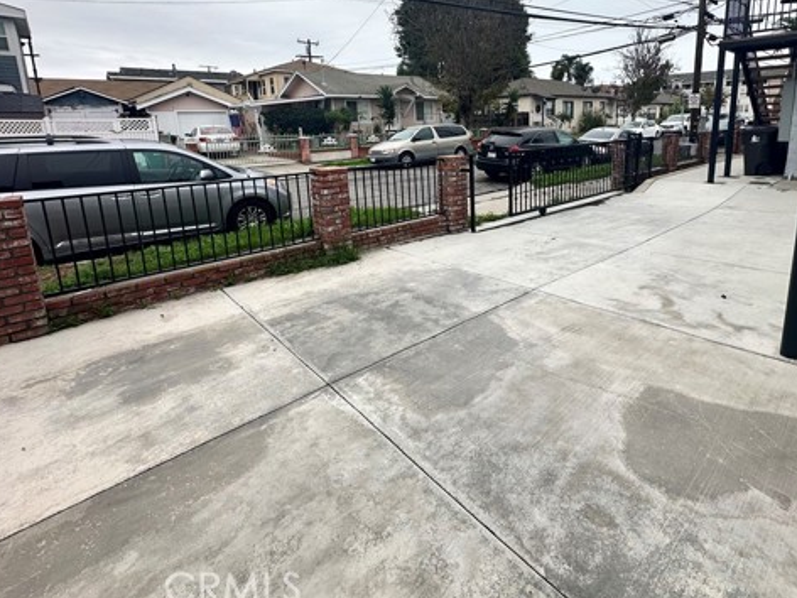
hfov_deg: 84.0
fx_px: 437
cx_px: 464
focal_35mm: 19
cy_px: 206
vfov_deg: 67.1
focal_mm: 2.22
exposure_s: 1/438
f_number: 2.2
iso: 40
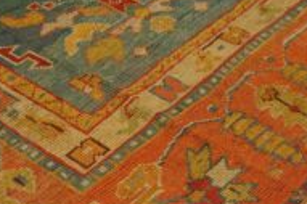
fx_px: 925
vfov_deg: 12.6
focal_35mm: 109
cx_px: 21
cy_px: 108
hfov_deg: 18.5
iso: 800
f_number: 4
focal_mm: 23
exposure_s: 1/60
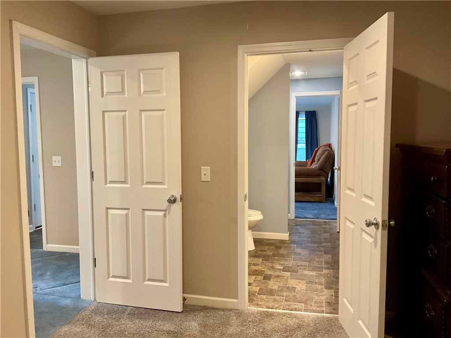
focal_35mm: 29
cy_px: 169
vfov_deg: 48.2
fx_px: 378
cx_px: 226
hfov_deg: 61.7
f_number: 1.8
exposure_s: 1/60
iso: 125
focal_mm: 3
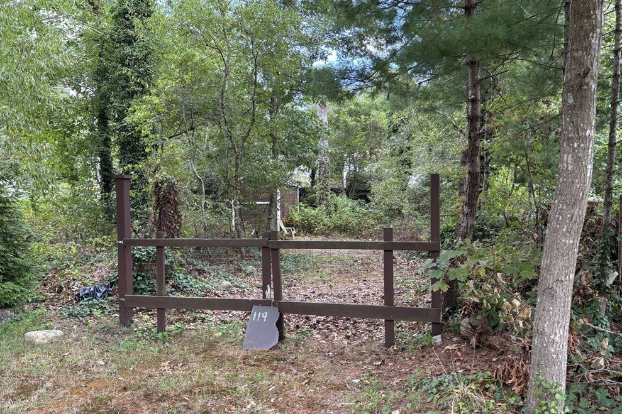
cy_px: 236
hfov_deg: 65.5
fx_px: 484
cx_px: 313
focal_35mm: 28
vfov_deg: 46.3
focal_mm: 5.96
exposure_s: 1/121
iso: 80
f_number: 1.6
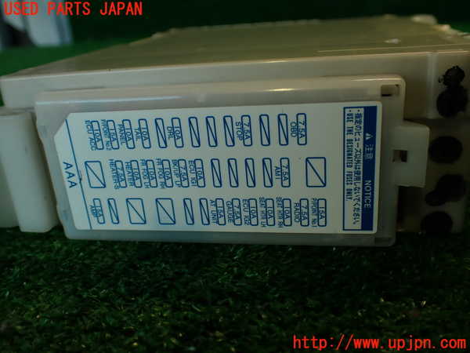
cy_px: 176
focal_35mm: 32
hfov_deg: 56.8
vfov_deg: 44.2
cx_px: 235
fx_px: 434
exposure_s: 1/60
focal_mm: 5.79
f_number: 2.4
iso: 100
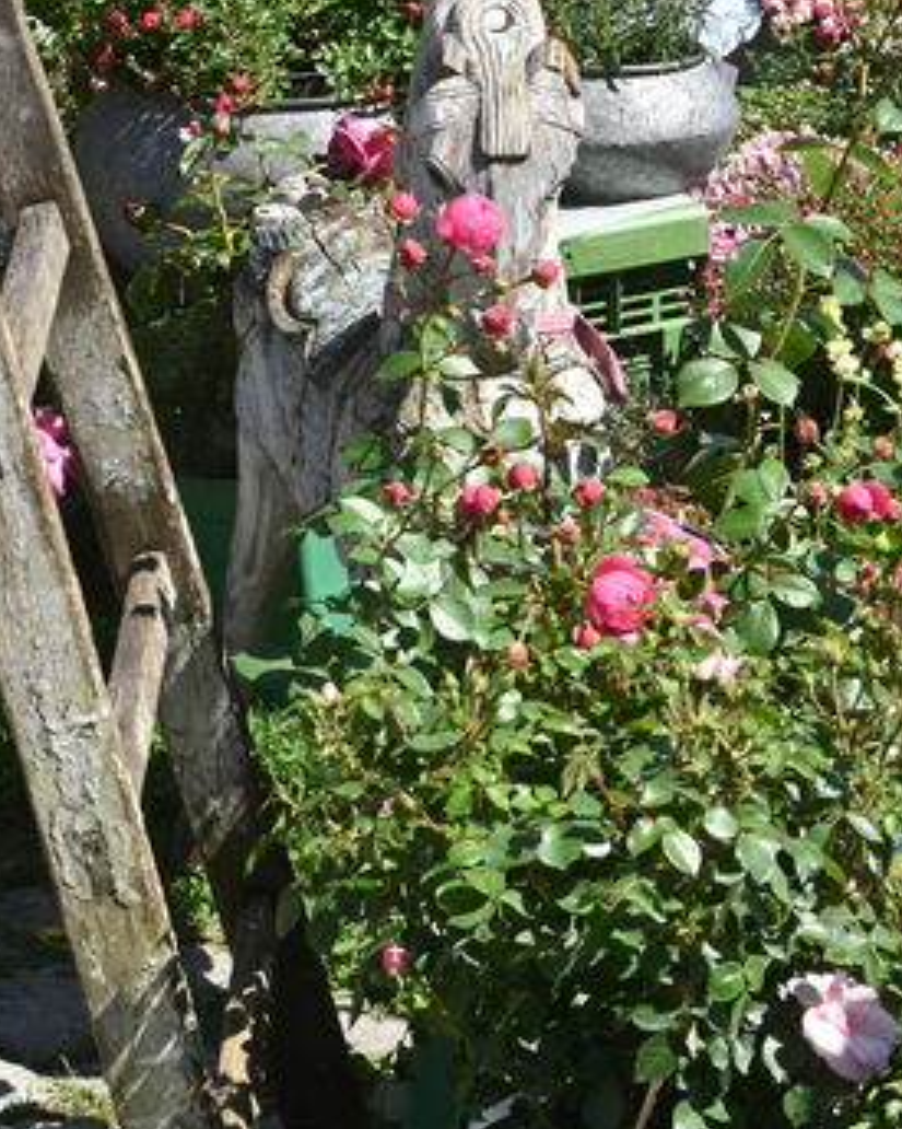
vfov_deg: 14.4
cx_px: 846
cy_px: -118
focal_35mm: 131
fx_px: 4373
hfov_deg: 11.7
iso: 400
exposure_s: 1/160
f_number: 14
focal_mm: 60
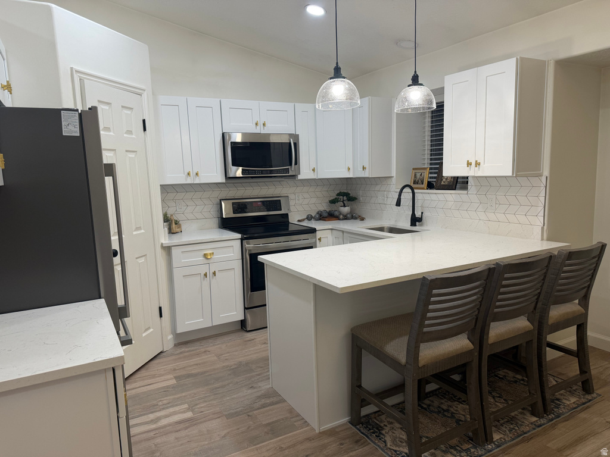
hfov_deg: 71.6
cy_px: 228
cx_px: 305
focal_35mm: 24
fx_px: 423
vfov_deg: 56.8
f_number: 1.78
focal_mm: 6.76
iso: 100
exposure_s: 1/120
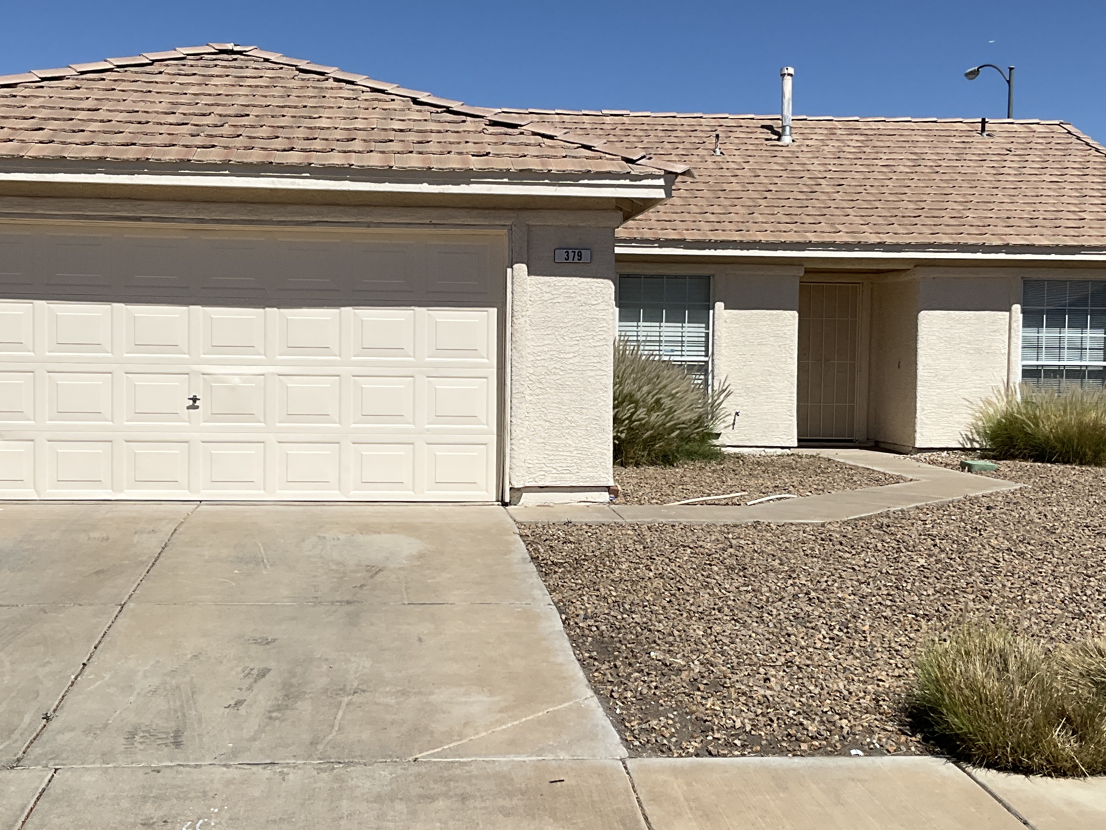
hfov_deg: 38.9
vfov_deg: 29.7
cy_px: 432
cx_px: 511
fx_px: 1566
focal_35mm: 49
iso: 25
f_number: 1.8
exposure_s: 1/5263
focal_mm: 3
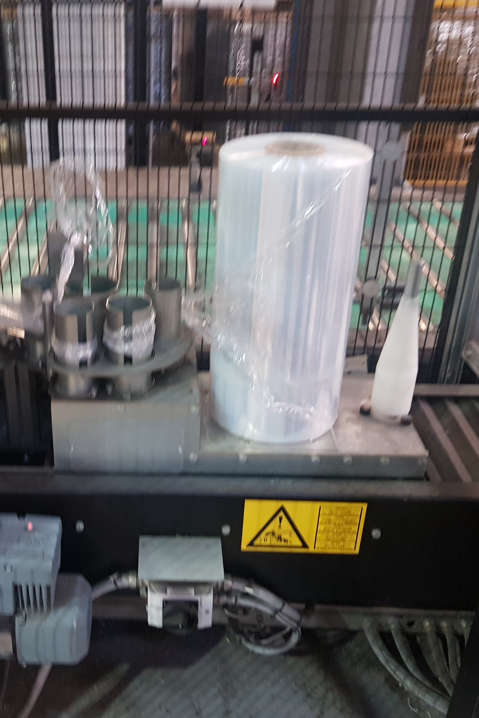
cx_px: 131
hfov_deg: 35.3
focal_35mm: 37
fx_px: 739
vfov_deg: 51.9
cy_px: 366
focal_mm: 4.3
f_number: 1.7
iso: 250
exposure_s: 1/10
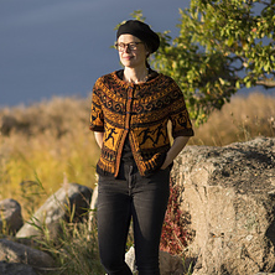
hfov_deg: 10.7
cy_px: 164
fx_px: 1465
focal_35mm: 163
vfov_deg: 10.7
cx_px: 56
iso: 64
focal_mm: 85
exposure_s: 1/1250
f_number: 1.8
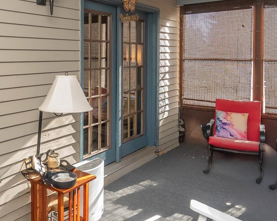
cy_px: 97
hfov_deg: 56.1
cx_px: 94
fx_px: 254
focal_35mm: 31
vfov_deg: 47.0
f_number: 5.6
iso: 1000
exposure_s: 1/60
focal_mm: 10
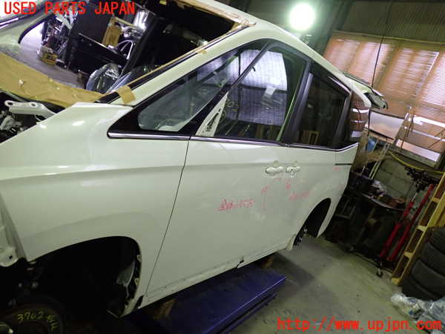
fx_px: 386
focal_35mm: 30
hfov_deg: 60.0
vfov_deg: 46.8
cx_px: 222
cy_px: 167
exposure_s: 1/30
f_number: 2.3
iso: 250
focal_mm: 5.4
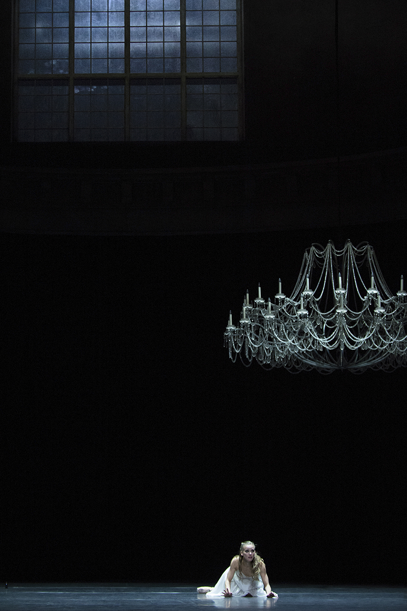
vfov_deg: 28.9
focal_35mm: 70
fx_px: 1188
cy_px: 306
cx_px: 204
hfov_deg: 19.4
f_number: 2.8
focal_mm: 70
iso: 6400
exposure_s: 1/200
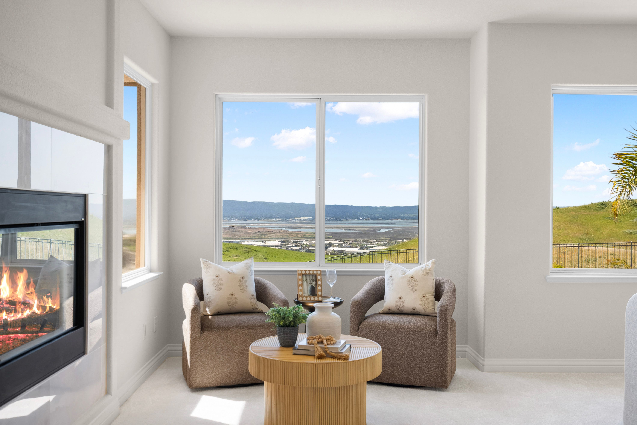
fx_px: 620
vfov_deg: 37.9
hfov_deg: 54.4
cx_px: 318
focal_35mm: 35
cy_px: 212
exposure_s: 1/1600
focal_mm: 35
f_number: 8
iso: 100
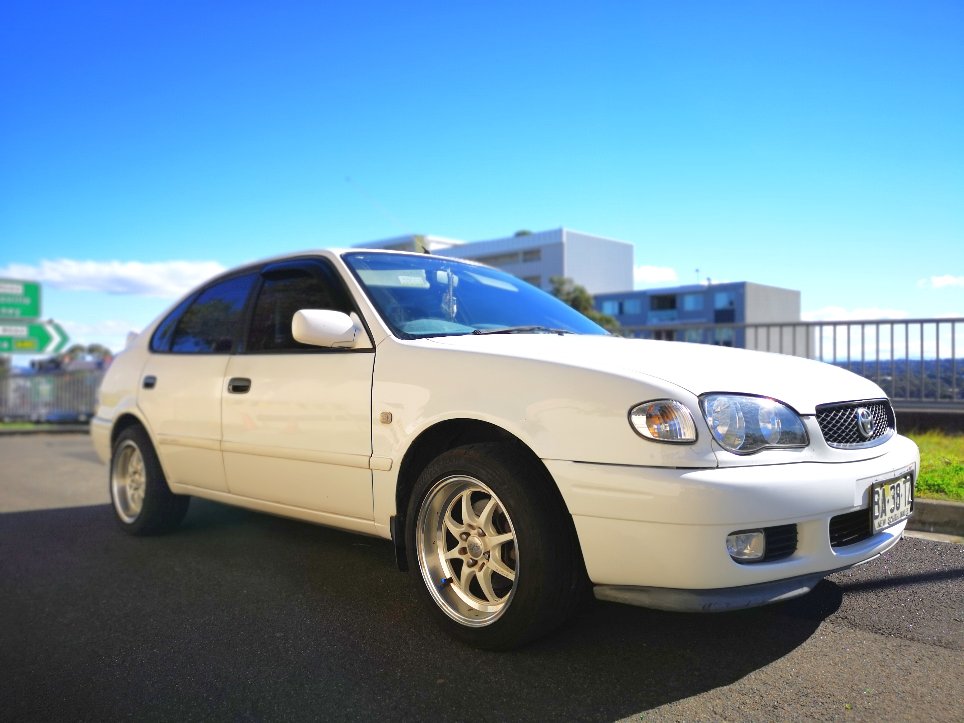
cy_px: 362
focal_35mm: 27
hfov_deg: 65.3
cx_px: 482
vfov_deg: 51.4
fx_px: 752
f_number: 4
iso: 50
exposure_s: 1/1988
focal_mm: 5.58
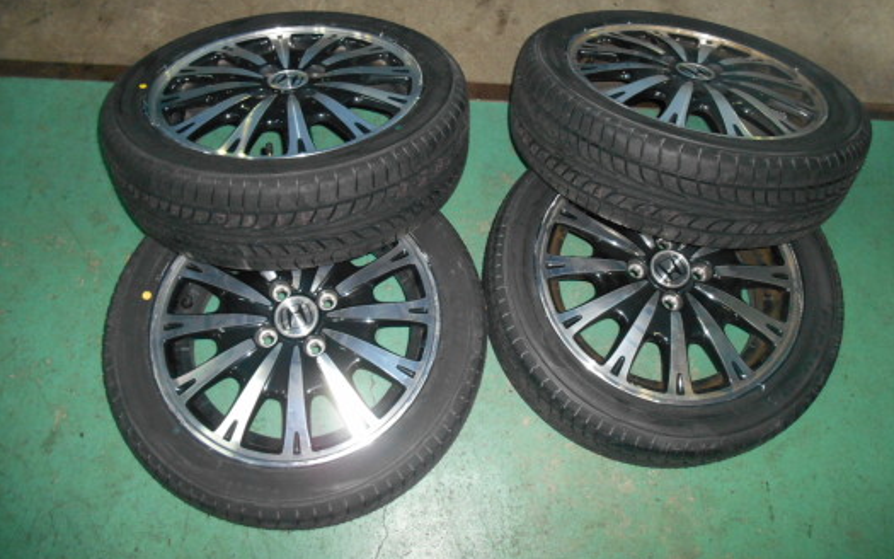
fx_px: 682
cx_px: 452
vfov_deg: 44.4
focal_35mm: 28
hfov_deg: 66.5
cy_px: 239
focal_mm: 4.7
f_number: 3.4
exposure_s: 1/25
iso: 320
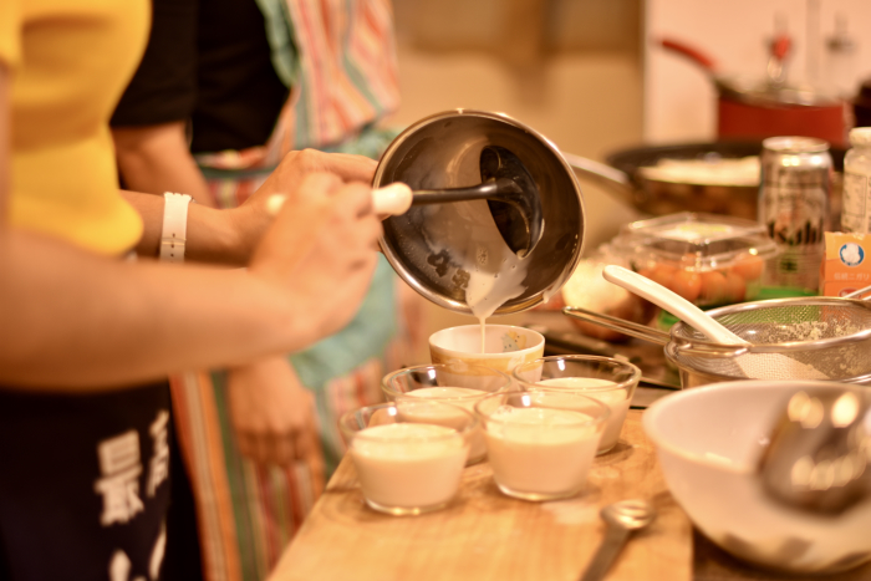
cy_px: 290
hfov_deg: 27.0
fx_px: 1815
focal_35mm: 75
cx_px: 436
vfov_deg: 18.2
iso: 100
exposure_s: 1/40
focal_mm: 50
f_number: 1.4
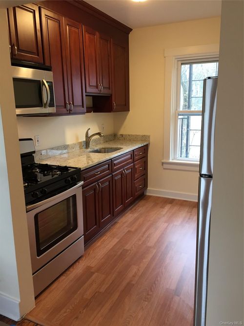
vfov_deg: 61.7
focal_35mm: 29
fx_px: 273
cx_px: 122
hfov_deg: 48.2
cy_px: 163
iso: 64
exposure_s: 1/30
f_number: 2.2
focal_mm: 4.15
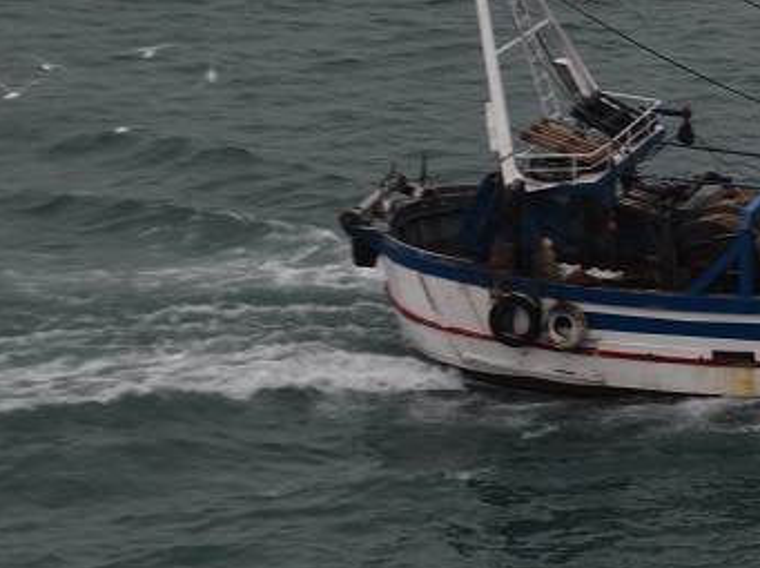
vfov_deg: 4.0
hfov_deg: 5.3
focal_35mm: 368
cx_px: 1048
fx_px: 8081
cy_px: 183
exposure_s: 1/250
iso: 200
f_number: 8
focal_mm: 85
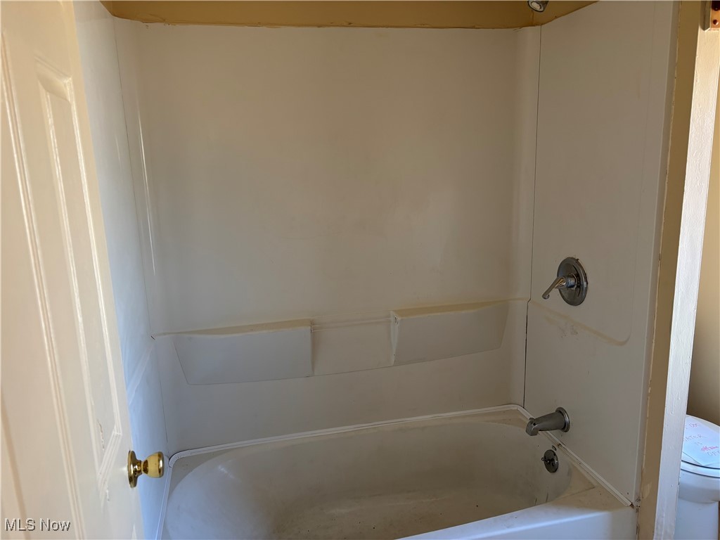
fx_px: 541
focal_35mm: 26
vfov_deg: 53.1
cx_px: 360
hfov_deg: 67.3
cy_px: 270
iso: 100
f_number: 1.6
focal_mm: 5.96
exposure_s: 1/60
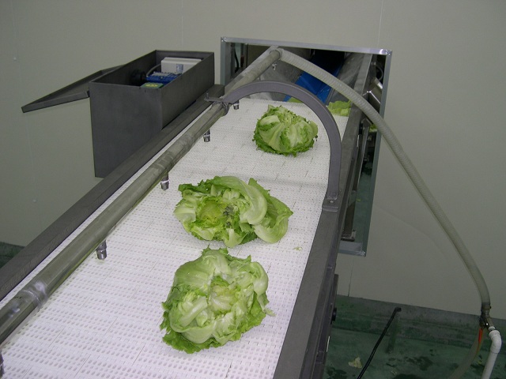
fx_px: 555
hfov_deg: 49.0
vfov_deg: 37.7
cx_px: 253
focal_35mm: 38
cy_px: 190
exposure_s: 1/30
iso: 100
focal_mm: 8
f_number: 2.8
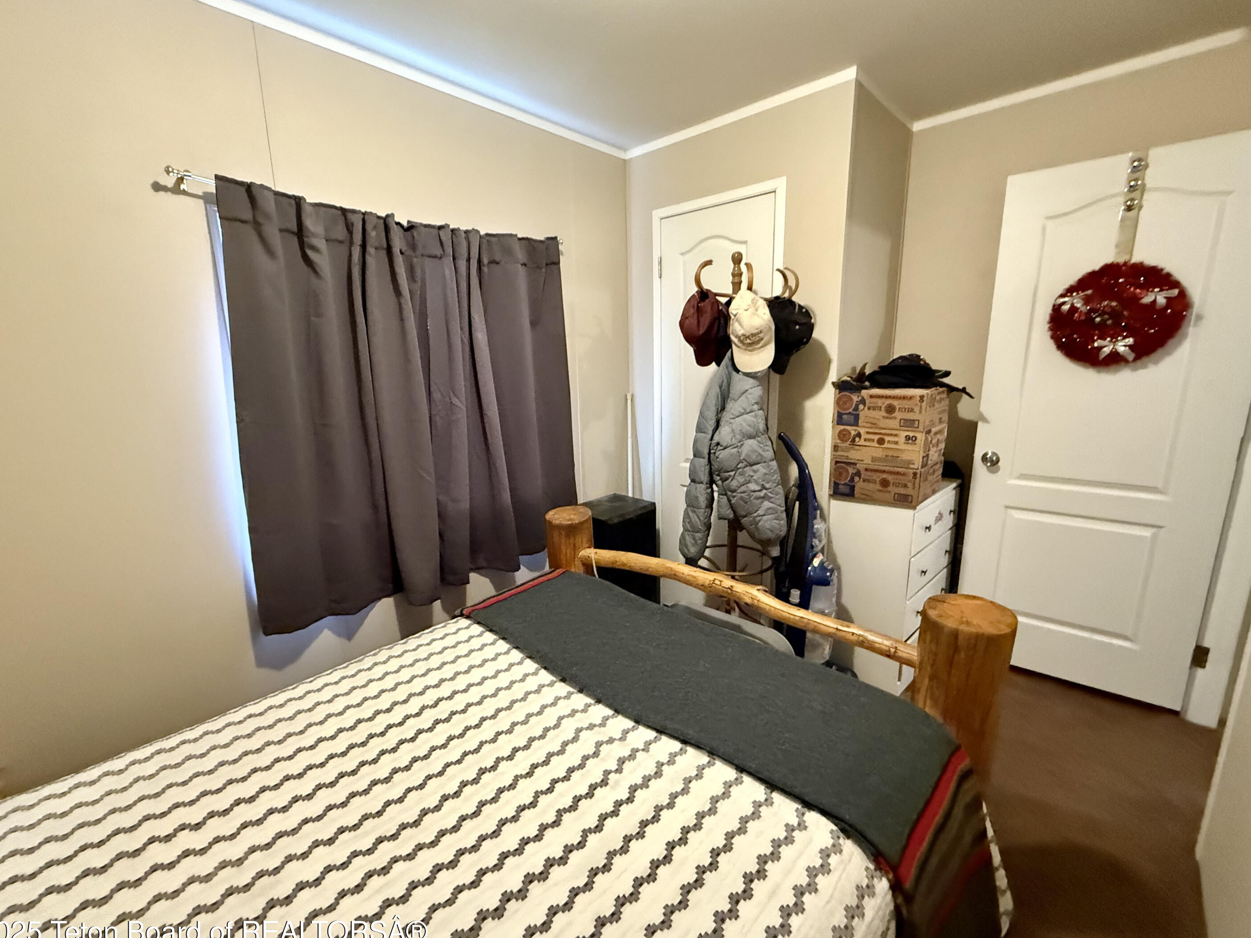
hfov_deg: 98.2
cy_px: 475
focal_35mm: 15
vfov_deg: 81.7
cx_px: 626
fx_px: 542
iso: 1000
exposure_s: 1/40
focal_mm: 2.22
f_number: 2.2
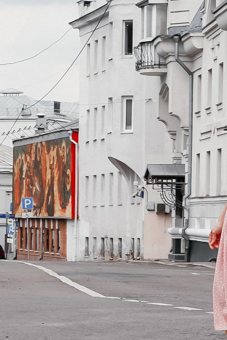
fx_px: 1863
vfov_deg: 10.4
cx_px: 99
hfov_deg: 7.0
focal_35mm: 197
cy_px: 249
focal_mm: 46
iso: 125
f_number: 11
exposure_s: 1/200
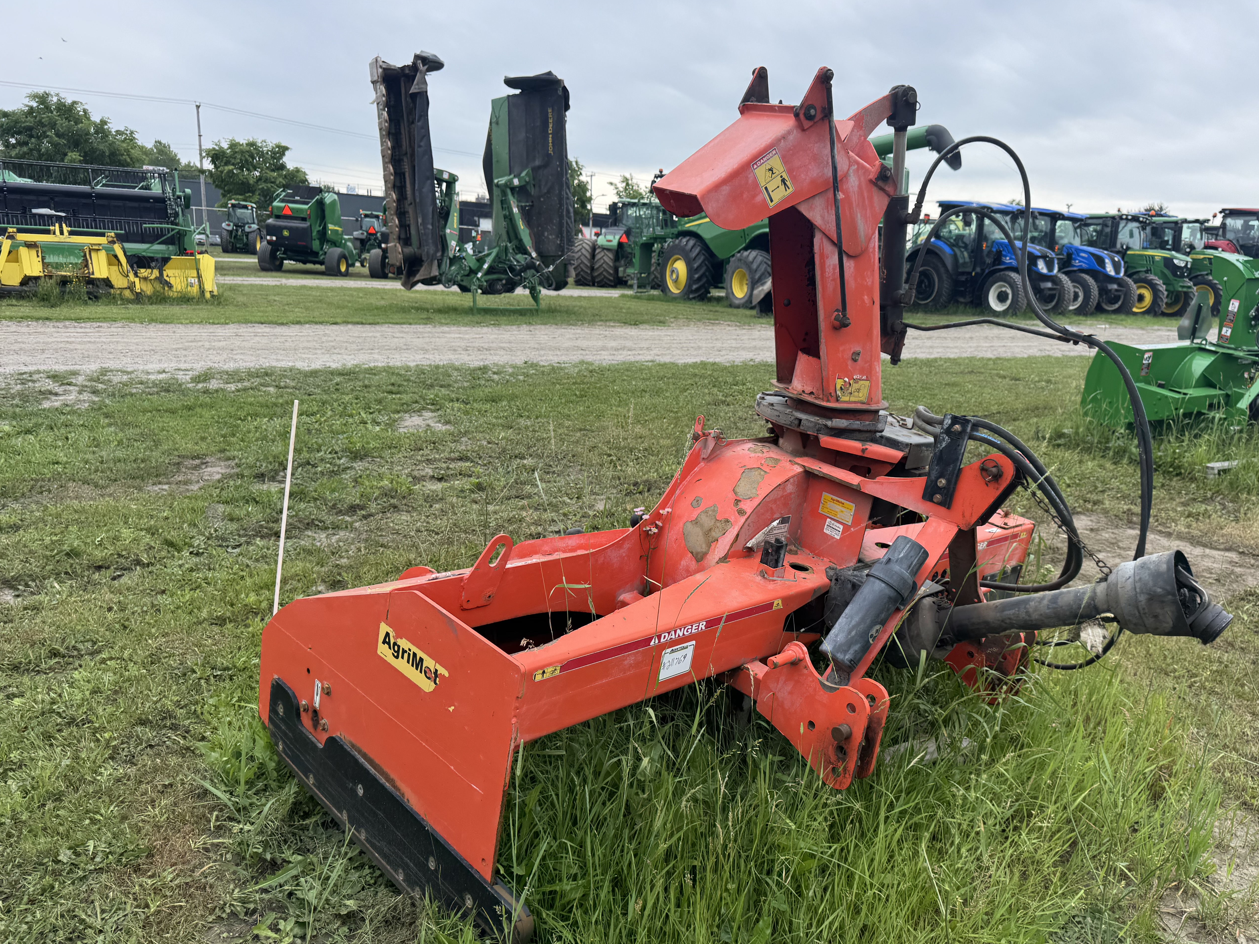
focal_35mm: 27
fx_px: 982
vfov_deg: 51.3
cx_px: 707
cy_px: 516
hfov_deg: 65.1
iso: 80
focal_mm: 6.76
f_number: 1.78
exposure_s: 1/1112
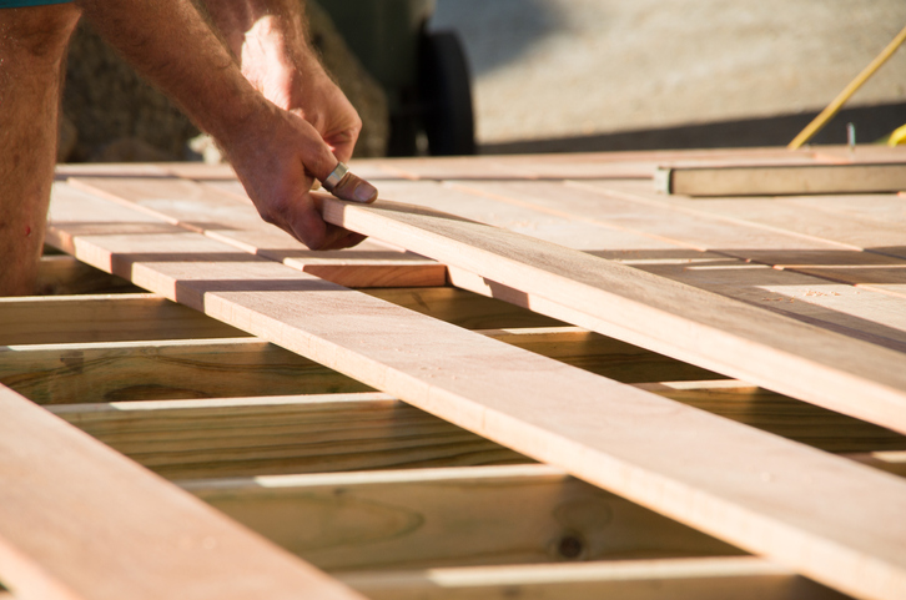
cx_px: 453
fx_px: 5074
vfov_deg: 6.8
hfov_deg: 10.2
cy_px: 300
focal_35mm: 202
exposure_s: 1/500
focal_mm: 135
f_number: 6.3
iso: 200
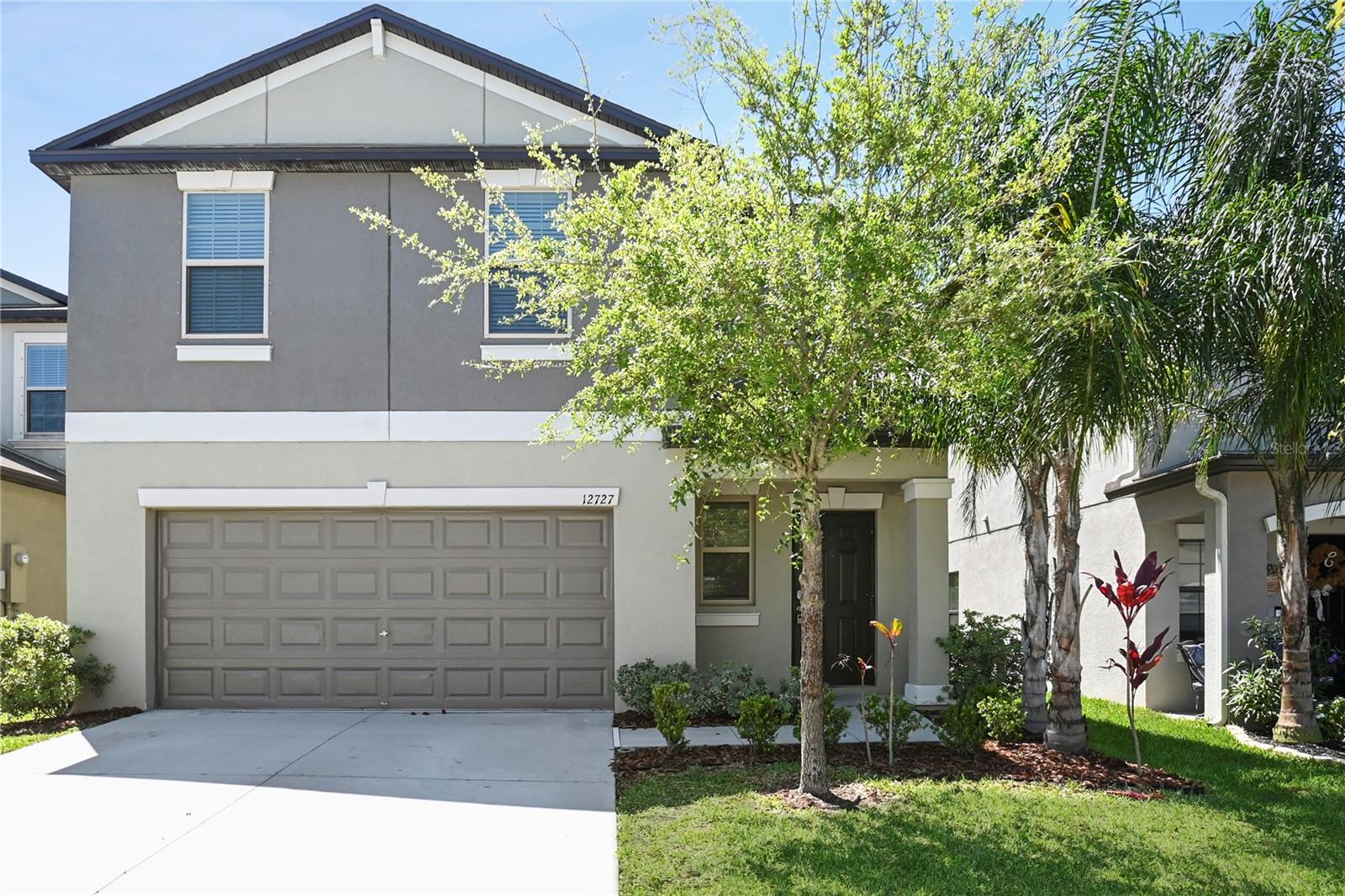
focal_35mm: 24
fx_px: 896
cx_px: 672
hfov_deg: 73.8
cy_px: 448
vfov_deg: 53.1
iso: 640
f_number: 10
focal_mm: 16
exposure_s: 1/500
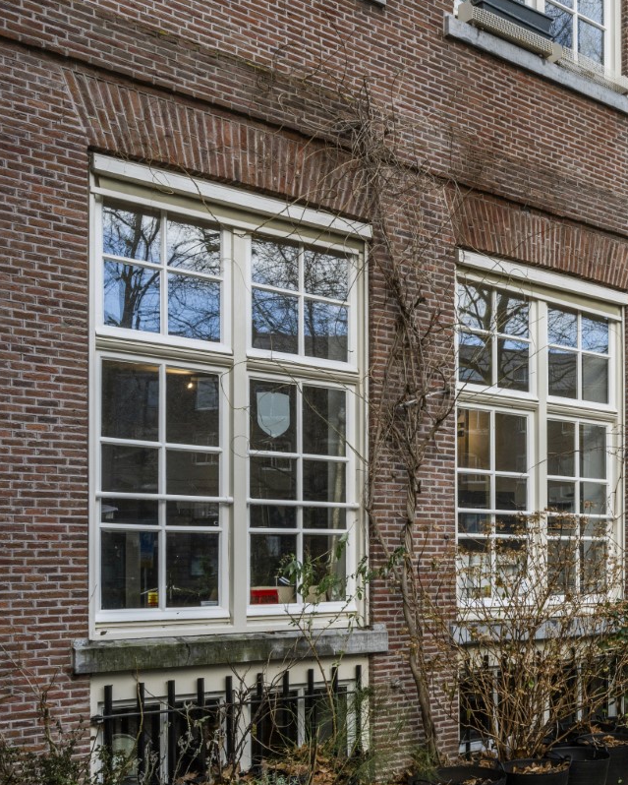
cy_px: 442
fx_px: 951
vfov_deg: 44.7
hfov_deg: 32.4
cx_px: 681
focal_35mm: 41
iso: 100
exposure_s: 1/50
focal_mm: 21.5
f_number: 9
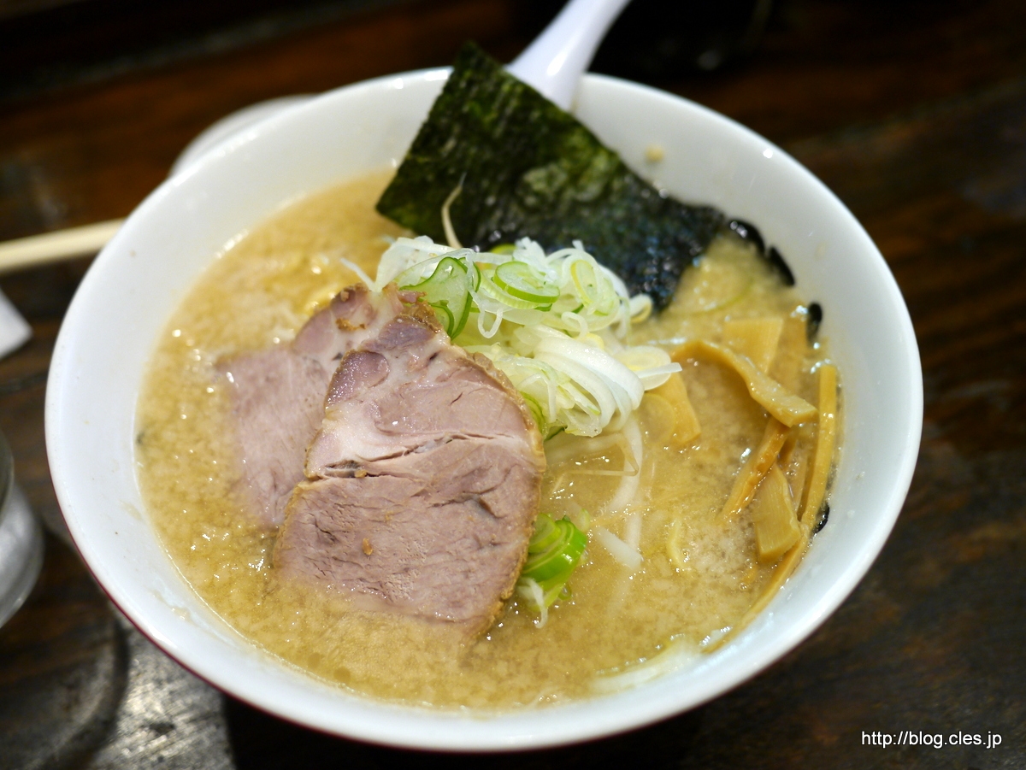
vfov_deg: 36.0
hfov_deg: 46.8
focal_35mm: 40
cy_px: 385
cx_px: 513
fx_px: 1186
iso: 320
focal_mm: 20
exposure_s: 1/60
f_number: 2
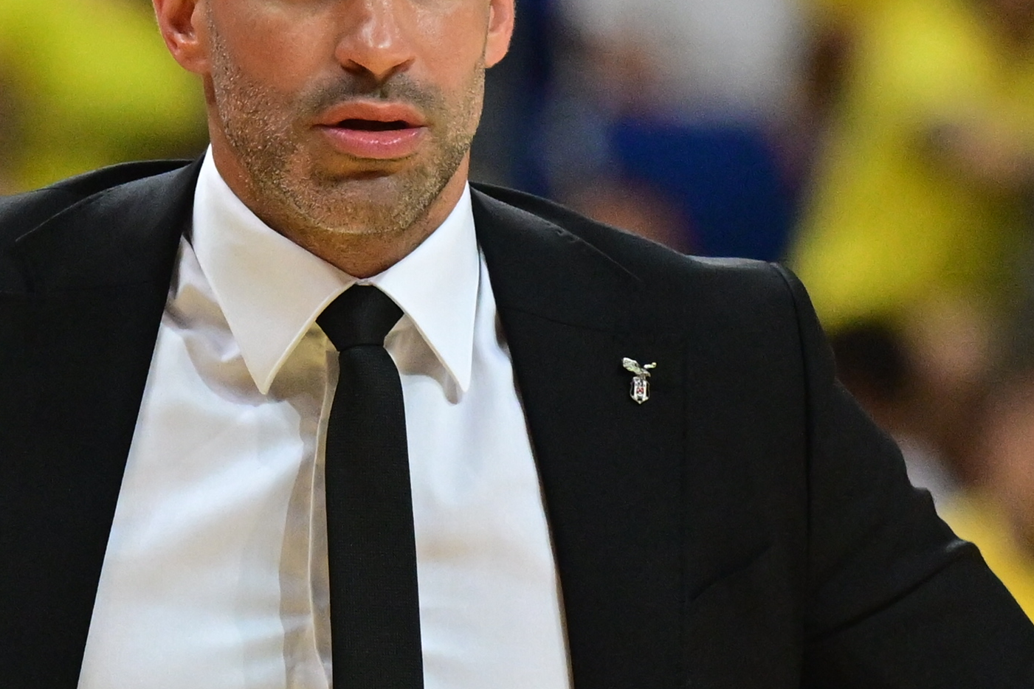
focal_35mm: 548
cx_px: 334
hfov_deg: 3.8
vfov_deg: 2.5
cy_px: 569
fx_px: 15739
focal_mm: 200
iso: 3200
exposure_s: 1/800
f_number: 3.2
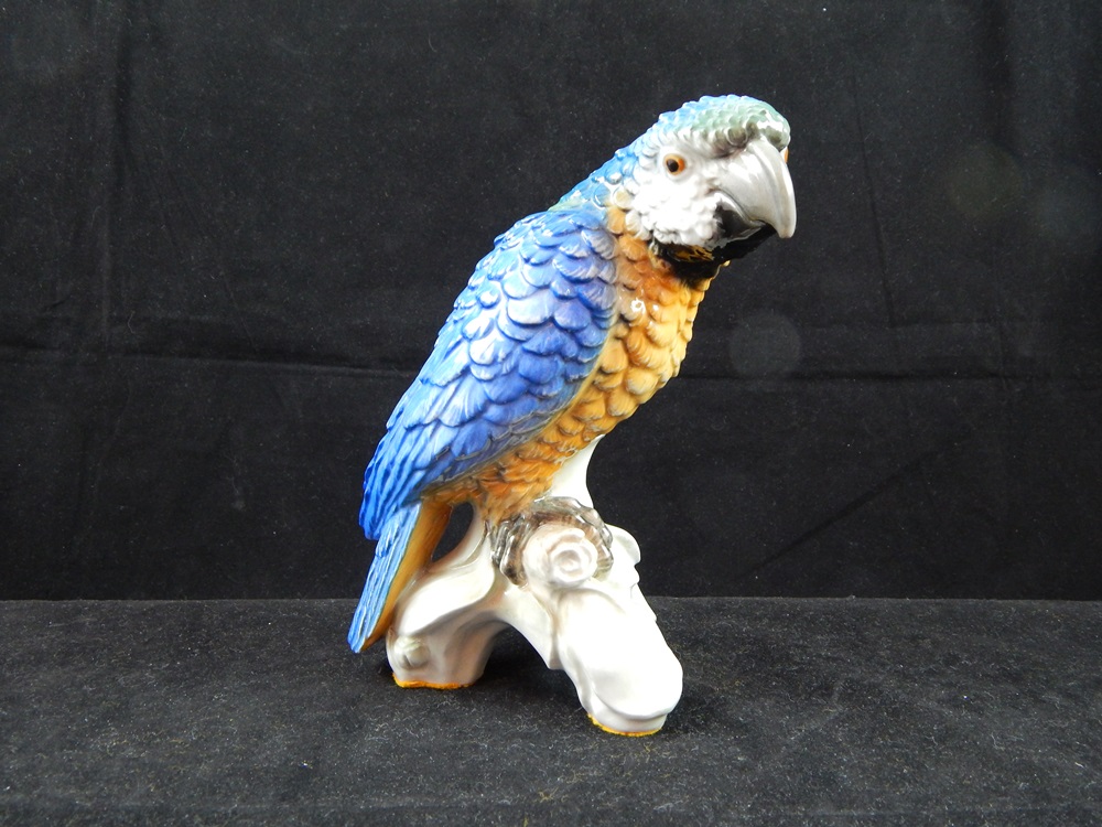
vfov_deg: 45.4
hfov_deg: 58.4
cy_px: 414
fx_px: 987
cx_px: 551
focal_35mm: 31
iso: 400
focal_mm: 5.6
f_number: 3.2
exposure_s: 1/15
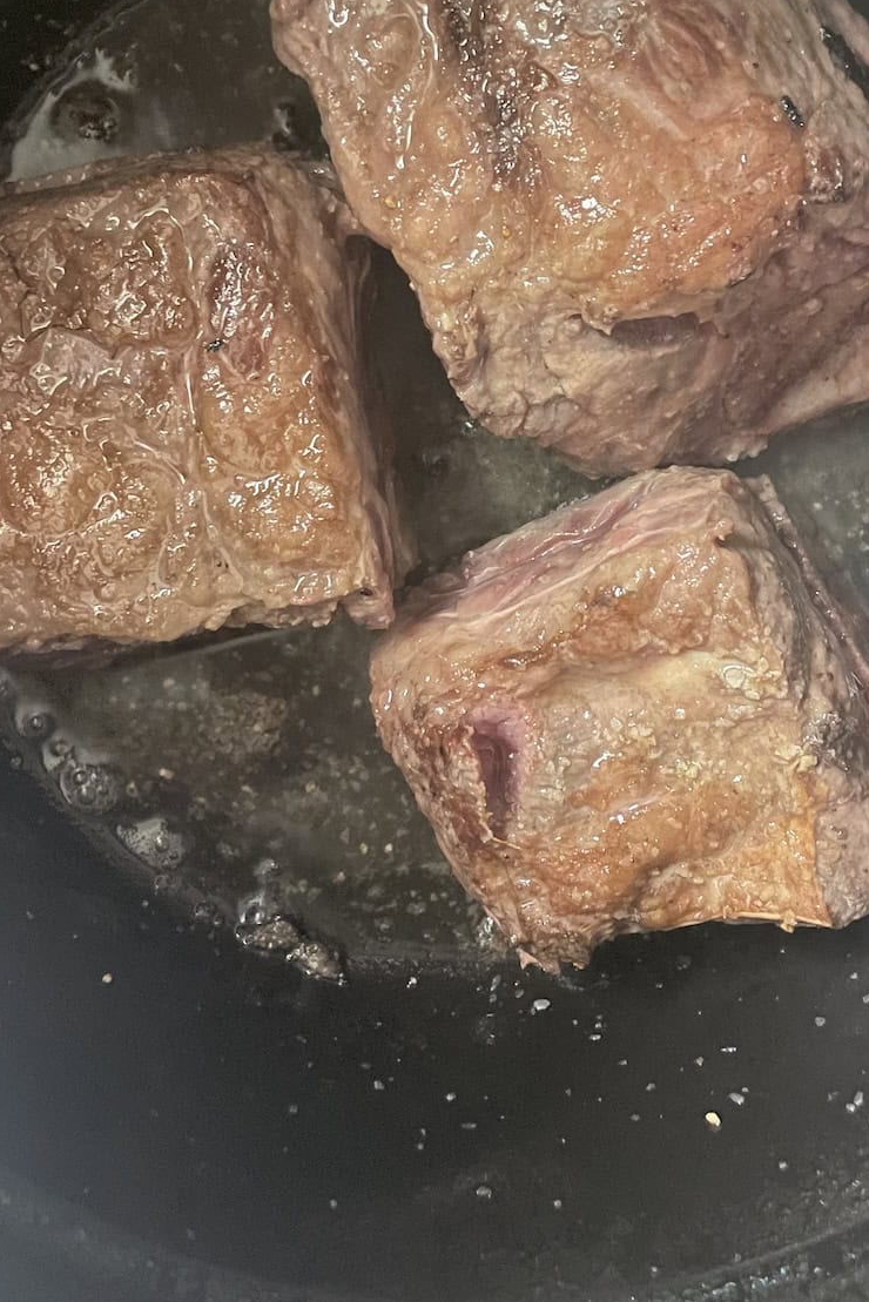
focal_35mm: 39
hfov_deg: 34.2
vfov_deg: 48.7
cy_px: 436
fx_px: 1411
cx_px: 487
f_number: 1.6
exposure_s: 1/12
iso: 500
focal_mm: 4.2
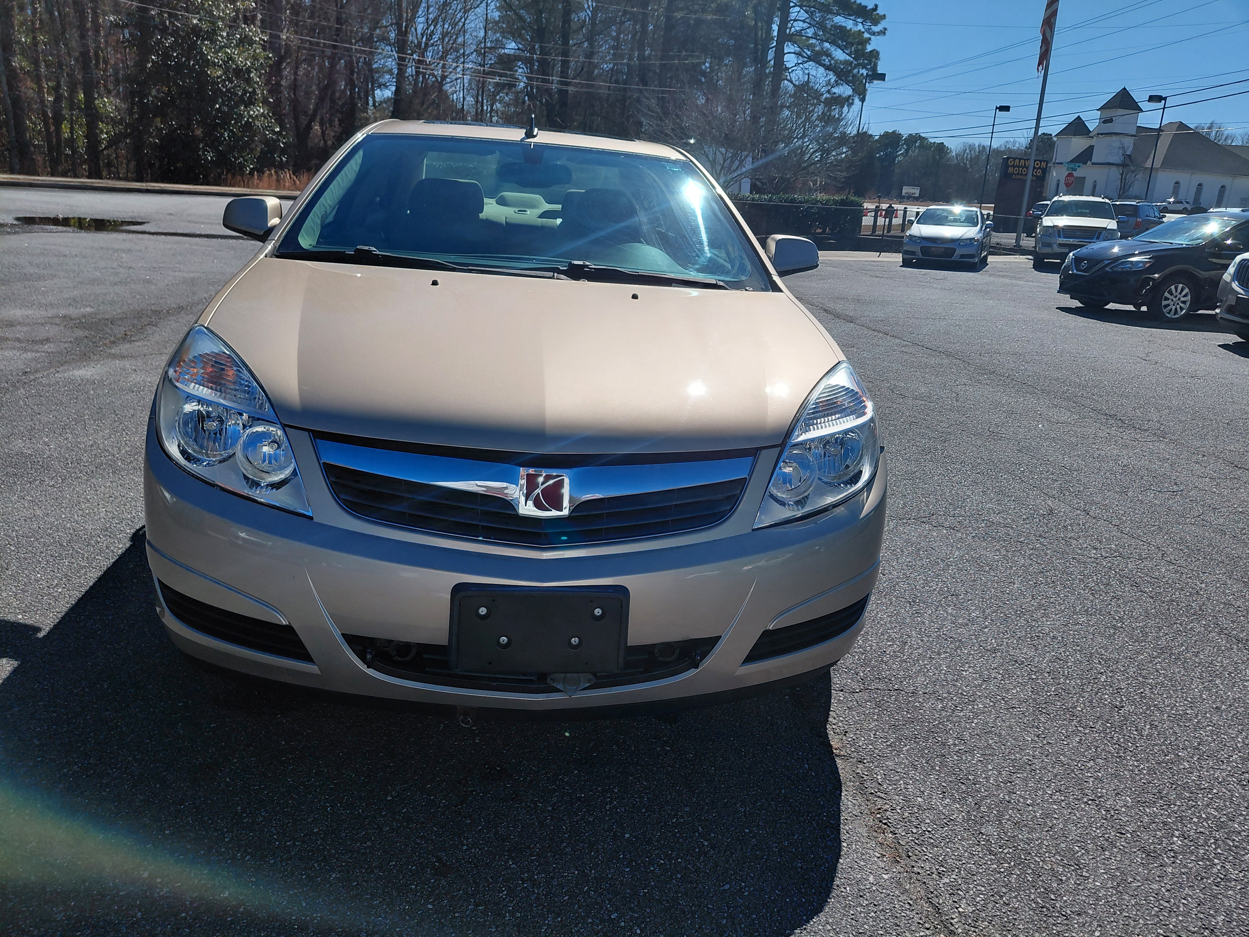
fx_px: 902
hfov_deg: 69.4
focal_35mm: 25
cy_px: 468
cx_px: 624
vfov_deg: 54.9
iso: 64
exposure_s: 1/5285
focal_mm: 4.69
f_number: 1.8
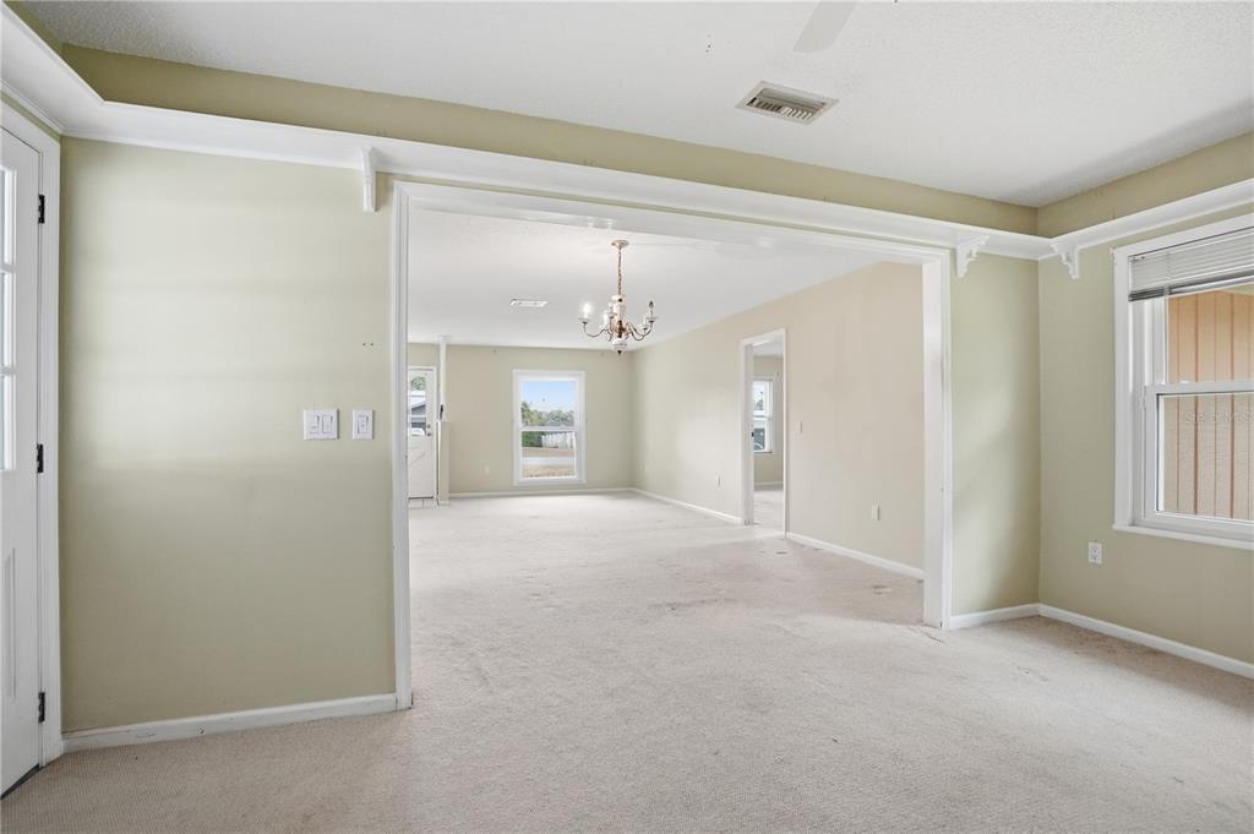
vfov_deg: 73.7
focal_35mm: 16
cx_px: 627
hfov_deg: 96.8
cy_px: 417
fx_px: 557
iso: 2000
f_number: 3.5
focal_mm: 16
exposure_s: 1/400
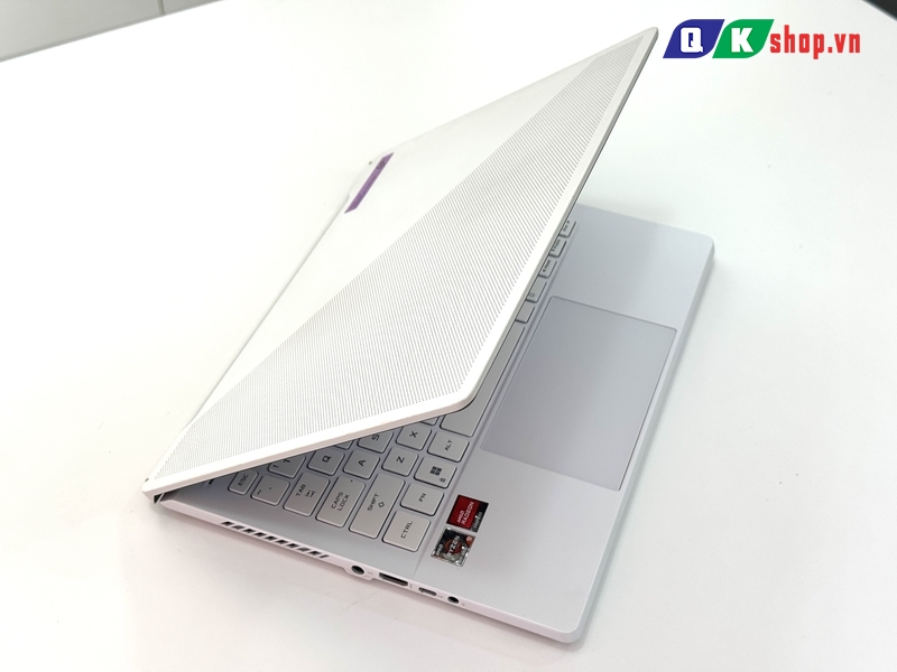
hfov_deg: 39.7
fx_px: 1244
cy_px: 336
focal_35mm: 48
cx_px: 448
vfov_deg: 30.3
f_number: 1.78
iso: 64
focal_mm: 6.76
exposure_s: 1/312
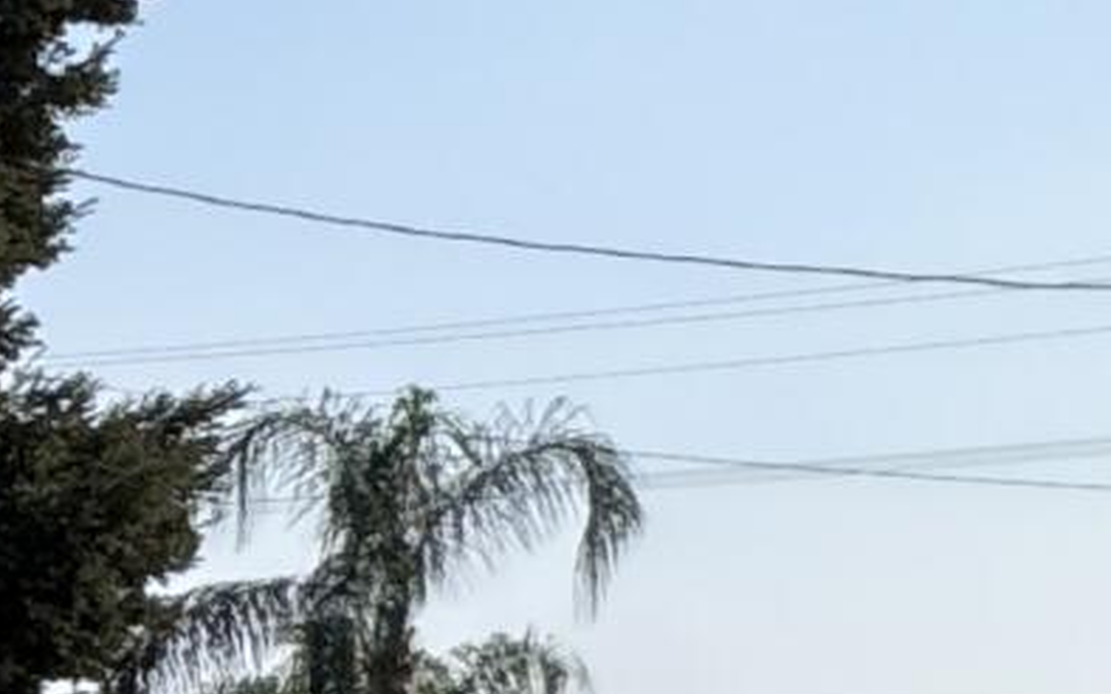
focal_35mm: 113
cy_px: 773
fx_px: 3420
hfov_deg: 10.7
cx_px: -2394
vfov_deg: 11.4
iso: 50
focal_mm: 2.22
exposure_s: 1/1976
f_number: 2.2
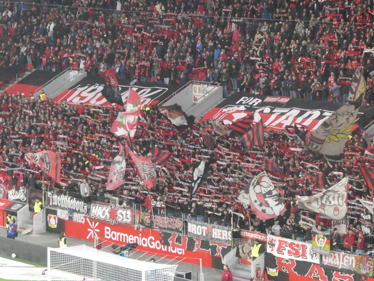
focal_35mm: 160
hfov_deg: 12.3
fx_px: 1729
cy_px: 140
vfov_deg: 9.3
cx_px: 187
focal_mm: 28.7
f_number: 5.5
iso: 1600
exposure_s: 1/80
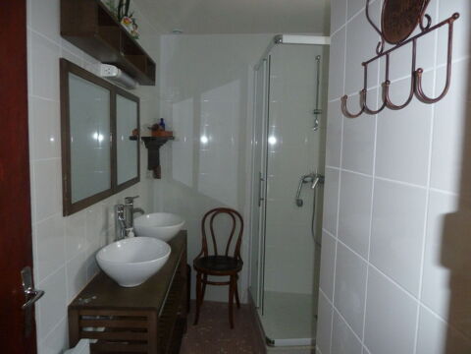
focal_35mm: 25
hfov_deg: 69.4
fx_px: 340
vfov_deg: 54.9
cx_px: 236
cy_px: 177
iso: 250
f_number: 3.3
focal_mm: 4.1
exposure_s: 1/30
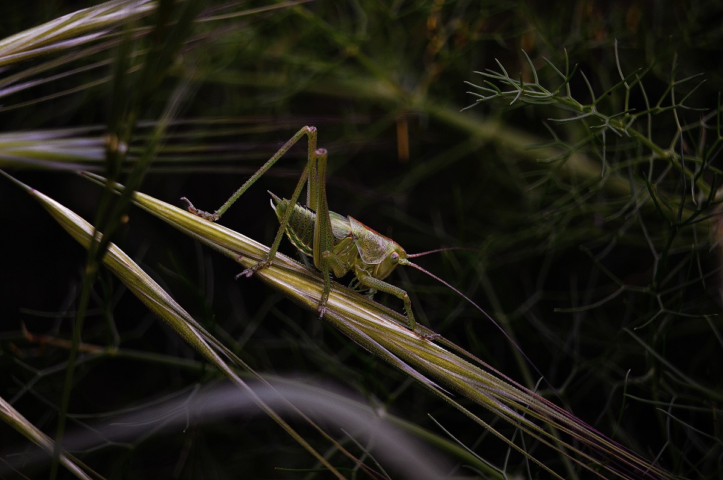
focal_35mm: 360
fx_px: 7221
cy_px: 240
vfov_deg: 3.8
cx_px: 362
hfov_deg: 5.7
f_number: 5.3
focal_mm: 240
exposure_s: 1/125
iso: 400
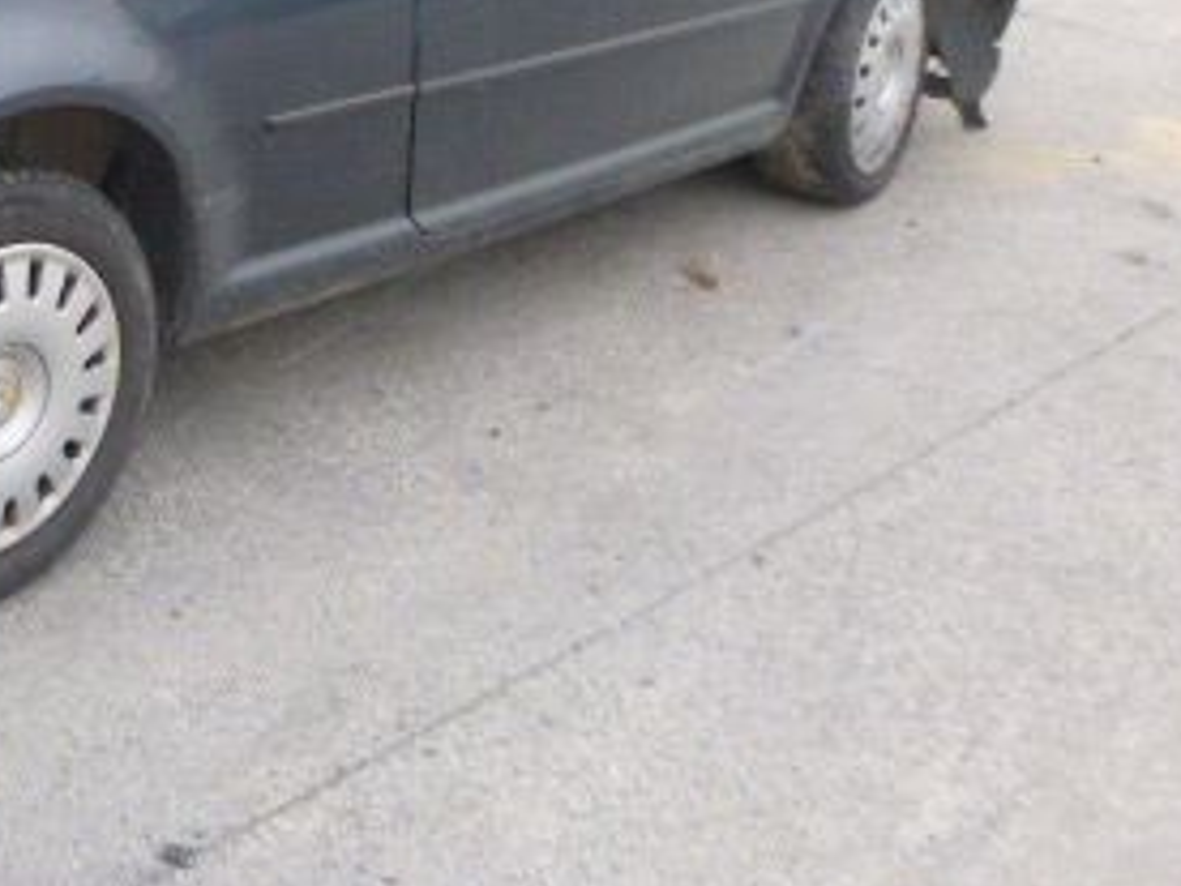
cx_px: 4
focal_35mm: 58
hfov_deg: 30.9
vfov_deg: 23.6
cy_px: -90
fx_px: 1979
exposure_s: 1/40
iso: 400
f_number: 3.9
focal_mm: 4.5
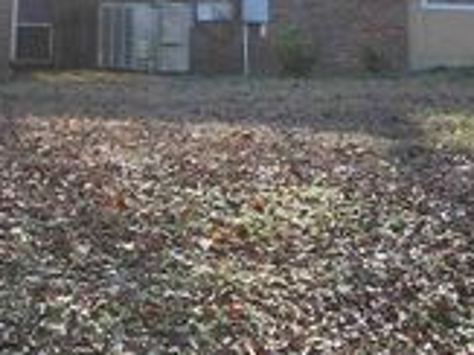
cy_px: -129
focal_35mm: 86
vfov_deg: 16.1
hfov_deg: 22.7
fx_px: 1177
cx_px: 154
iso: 32
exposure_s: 1/925
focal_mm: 2.91
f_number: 1.9
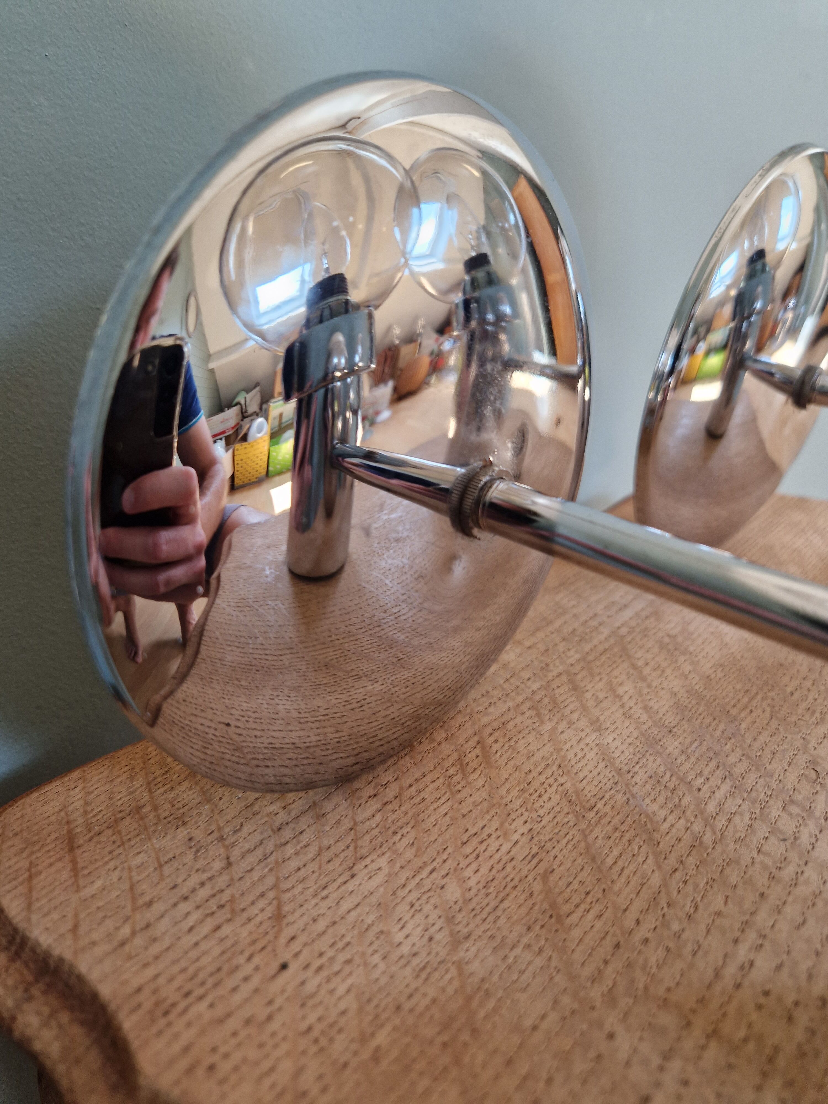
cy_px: 552
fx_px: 734
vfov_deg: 73.9
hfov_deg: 58.9
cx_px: 414
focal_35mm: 23
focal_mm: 5.4
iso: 200
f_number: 1.8
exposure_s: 1/180
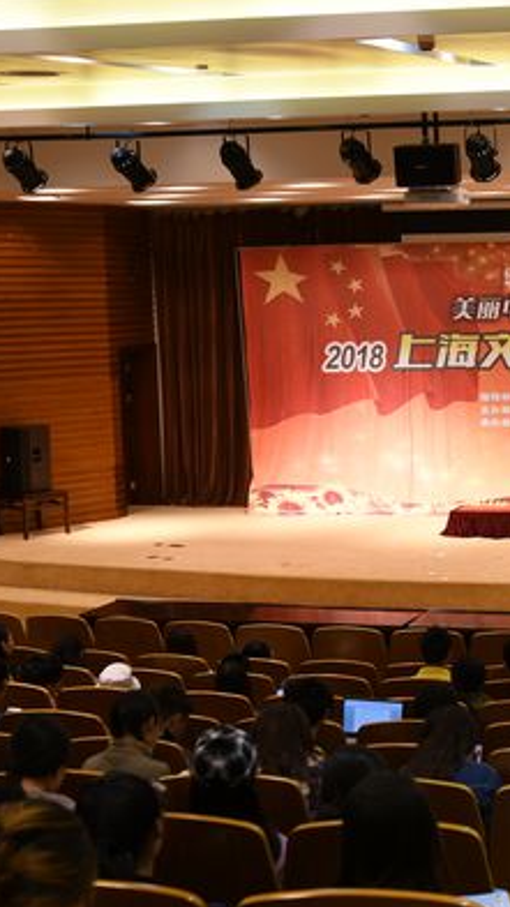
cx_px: 568
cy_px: 455
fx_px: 1558
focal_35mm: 65
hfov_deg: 17.9
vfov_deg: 32.5
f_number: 3.5
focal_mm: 27
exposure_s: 1/50
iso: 125
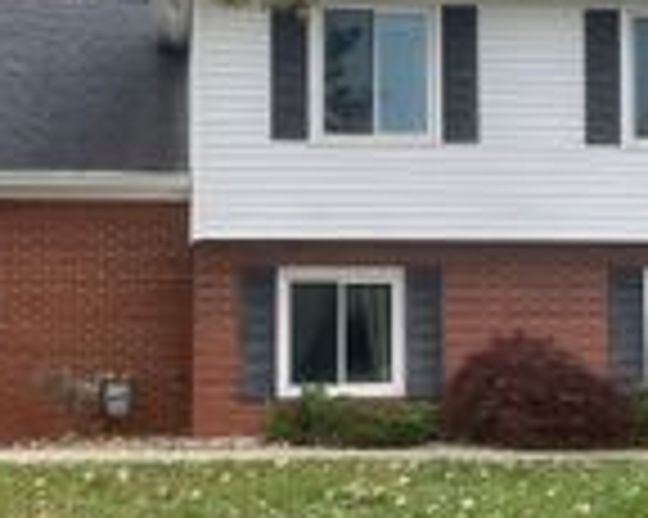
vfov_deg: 17.4
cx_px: 418
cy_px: 200
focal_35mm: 88
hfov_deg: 21.7
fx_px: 1687
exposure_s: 1/497
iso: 50
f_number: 1.5
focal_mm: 5.7
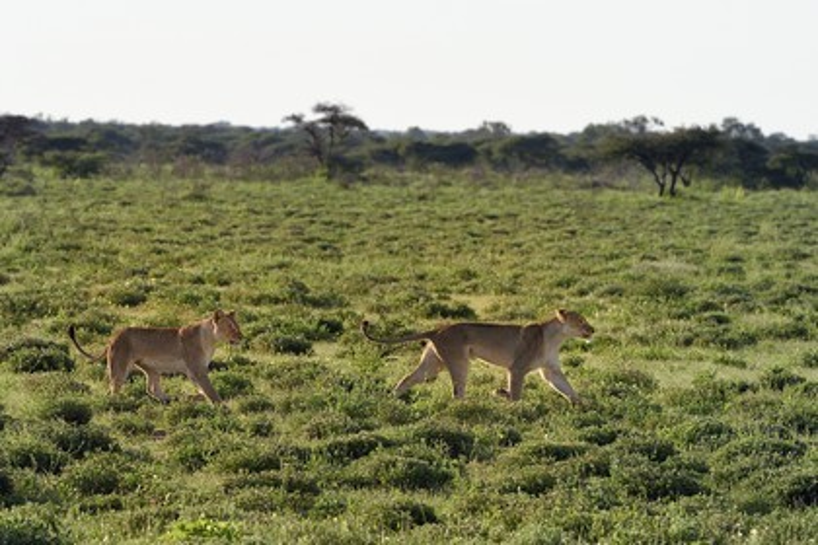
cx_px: 409
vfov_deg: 4.9
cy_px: 272
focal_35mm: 280
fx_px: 6362
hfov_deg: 7.4
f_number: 8
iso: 400
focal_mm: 280
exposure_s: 1/800
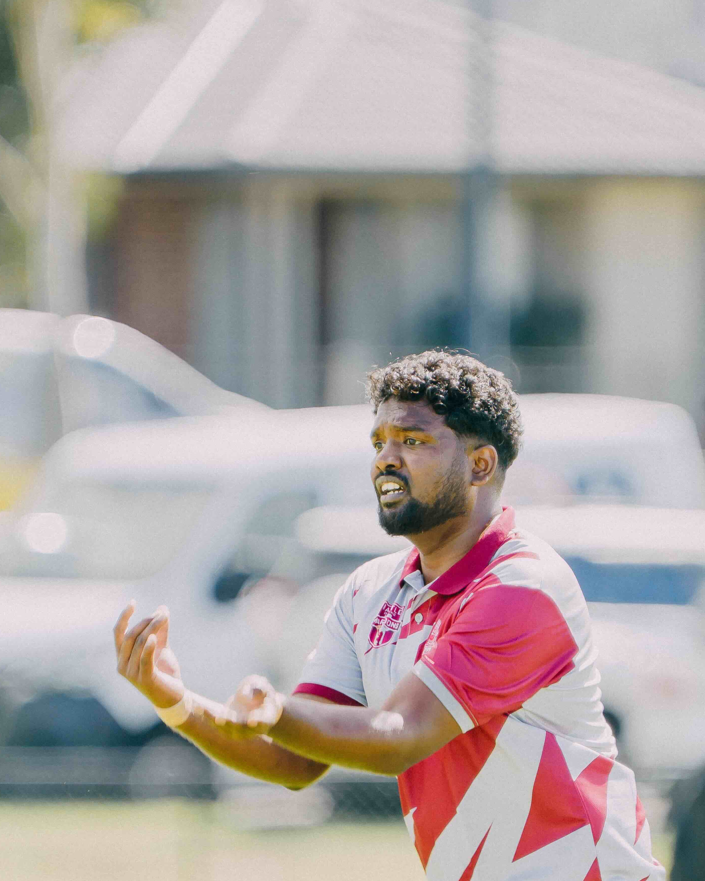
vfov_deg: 2.2
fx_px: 23421
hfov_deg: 1.7
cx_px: 416
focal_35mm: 898
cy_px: 643
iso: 250
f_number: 6.3
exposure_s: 1/250
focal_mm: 559
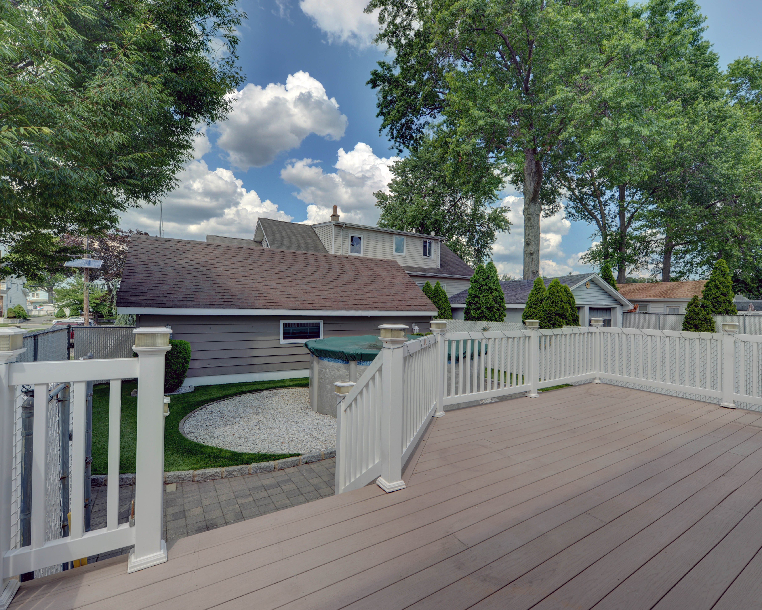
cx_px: 419
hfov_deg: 92.8
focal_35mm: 16
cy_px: 305
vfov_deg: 80.4
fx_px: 361
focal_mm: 14
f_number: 8
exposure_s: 1/500
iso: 200
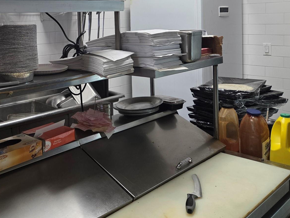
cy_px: 40
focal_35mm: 40
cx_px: 52
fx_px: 335
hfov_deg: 44.2
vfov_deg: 34.7
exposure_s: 1/120
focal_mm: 5.4
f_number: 1.8
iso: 200
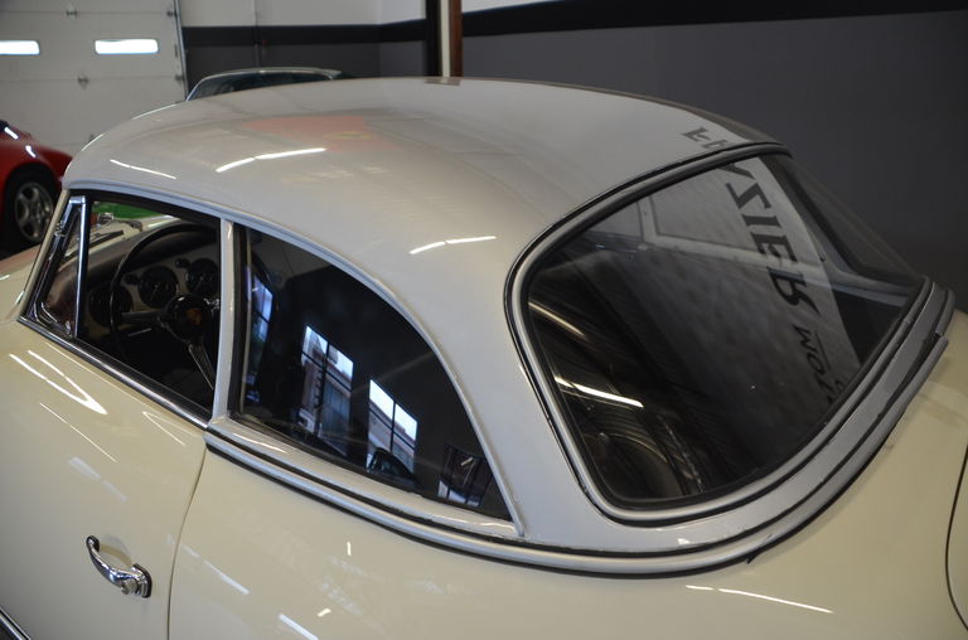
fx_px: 724
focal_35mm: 27
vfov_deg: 47.7
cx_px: 484
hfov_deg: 67.5
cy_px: 320
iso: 900
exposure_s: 1/30
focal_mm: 18
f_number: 3.5
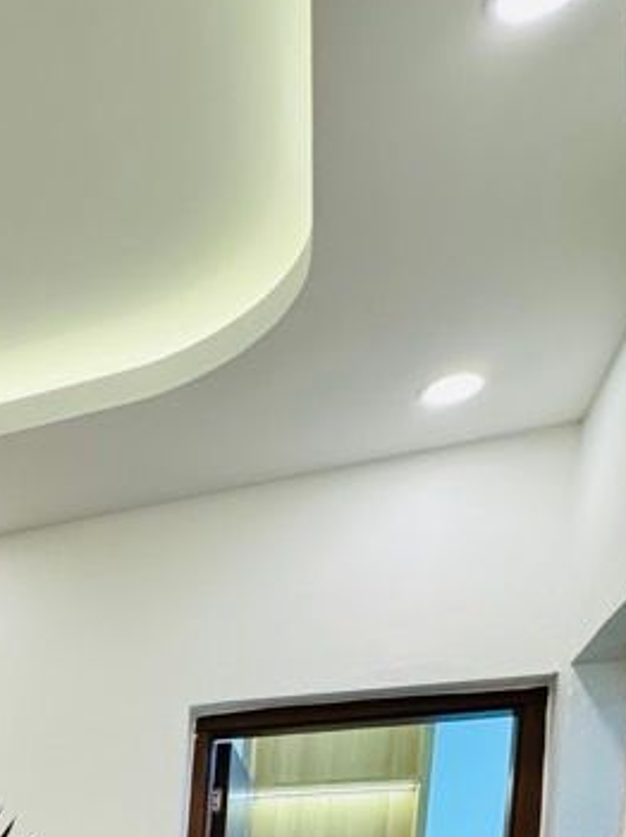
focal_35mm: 41
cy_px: 1040
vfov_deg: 34.8
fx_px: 990
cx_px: -260
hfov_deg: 27.1
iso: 250
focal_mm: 2.22
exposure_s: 1/50
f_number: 2.2
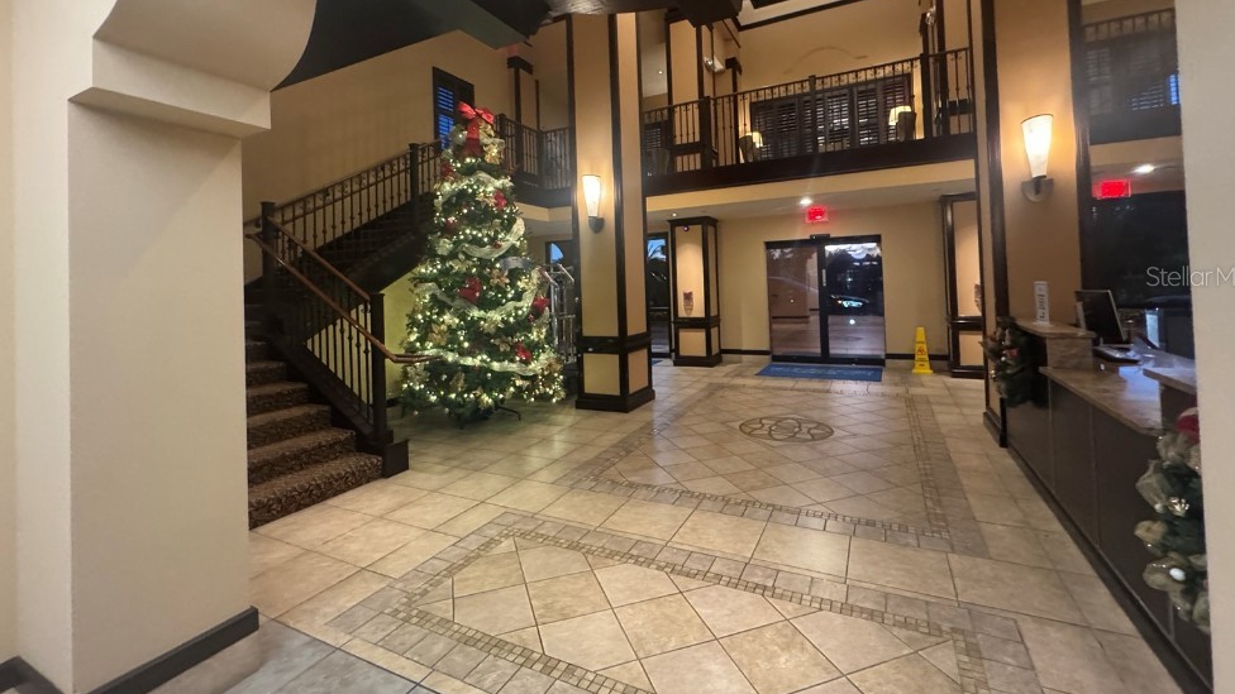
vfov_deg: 66.4
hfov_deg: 99.4
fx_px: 524
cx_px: 618
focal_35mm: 16
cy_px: 276
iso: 1000
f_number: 2.2
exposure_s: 1/60
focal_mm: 2.22
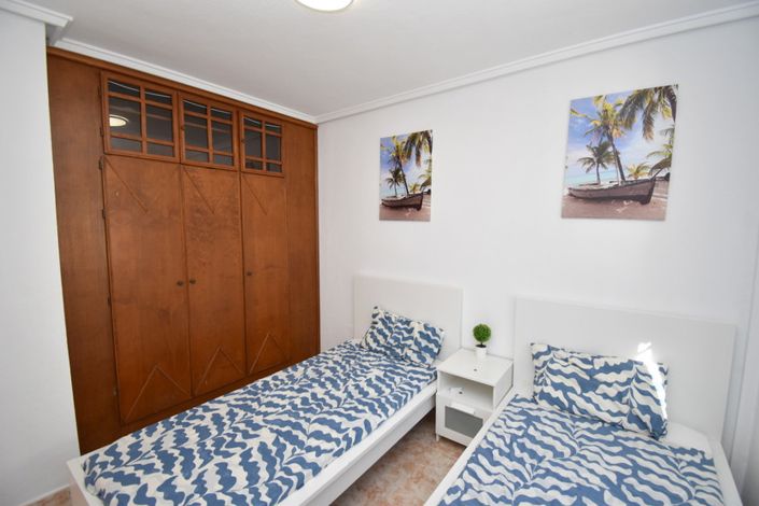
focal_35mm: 15
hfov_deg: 100.4
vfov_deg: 77.3
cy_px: 253
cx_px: 380
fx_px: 316
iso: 800
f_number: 4.5
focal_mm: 10
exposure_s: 1/250
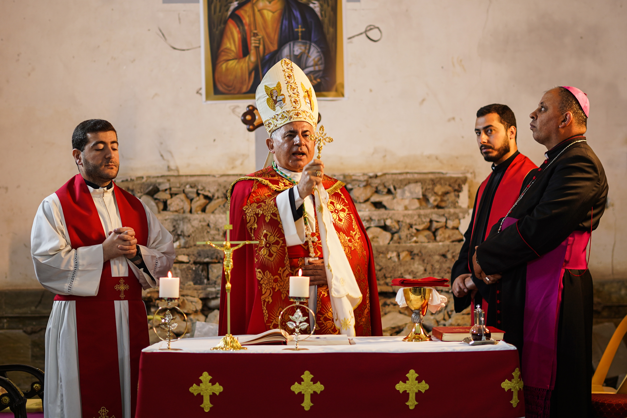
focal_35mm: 75
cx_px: 314
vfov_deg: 18.2
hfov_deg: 27.0
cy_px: 209
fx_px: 1306
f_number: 1.8
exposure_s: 1/125
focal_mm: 50
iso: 160
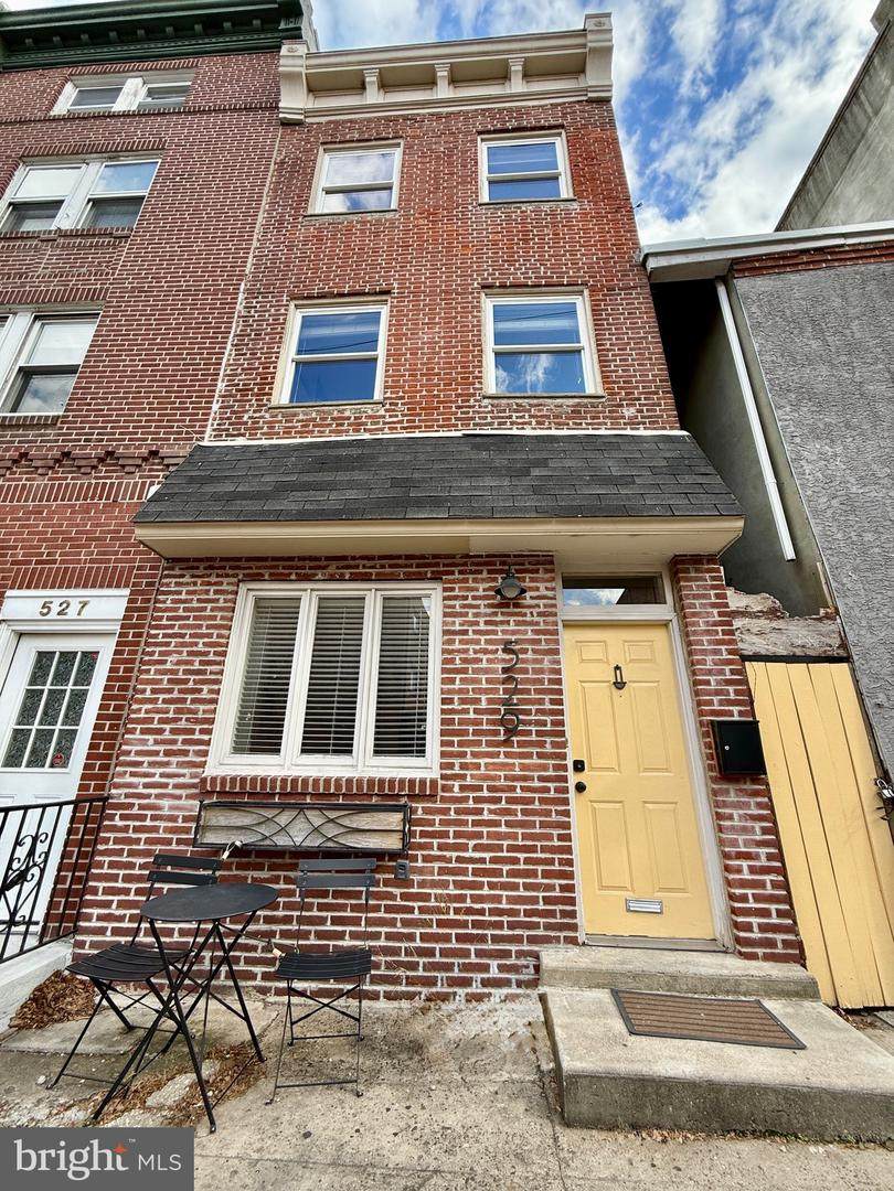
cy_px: 596
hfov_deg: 85.7
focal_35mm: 14
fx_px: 482
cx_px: 447
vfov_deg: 102.1
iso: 50
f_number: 2.2
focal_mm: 2.22
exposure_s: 1/288
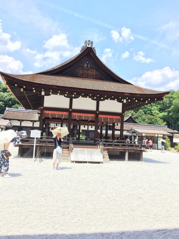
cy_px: 120
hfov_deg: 48.2
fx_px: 200
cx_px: 90
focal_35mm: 29
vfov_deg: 61.7
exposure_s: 1/565
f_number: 2.2
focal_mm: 4.15
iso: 25
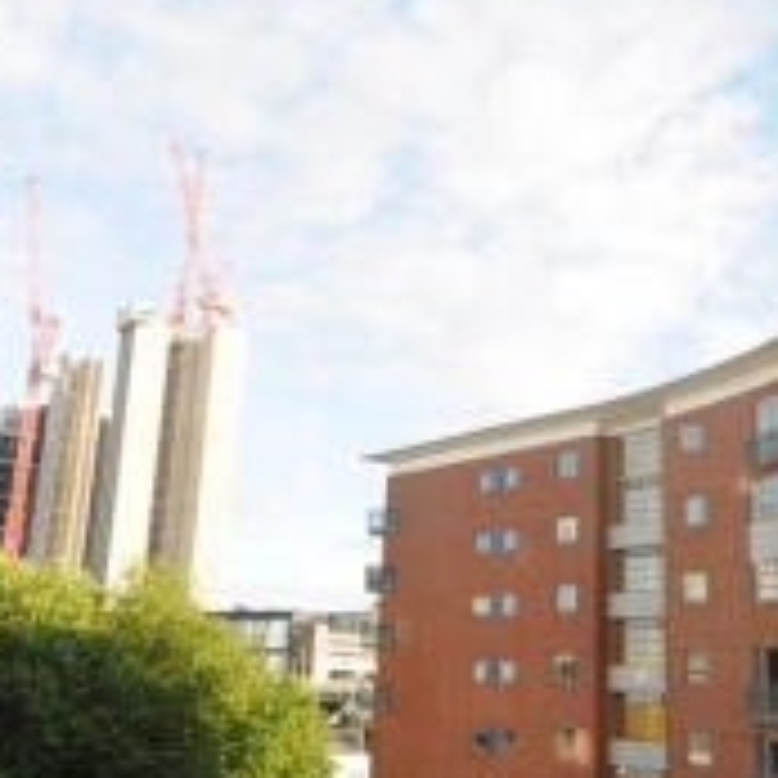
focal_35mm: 42
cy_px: 434
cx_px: 463
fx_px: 1068
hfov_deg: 39.9
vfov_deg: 40.0
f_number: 4
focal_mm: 12
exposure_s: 1/400
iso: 200
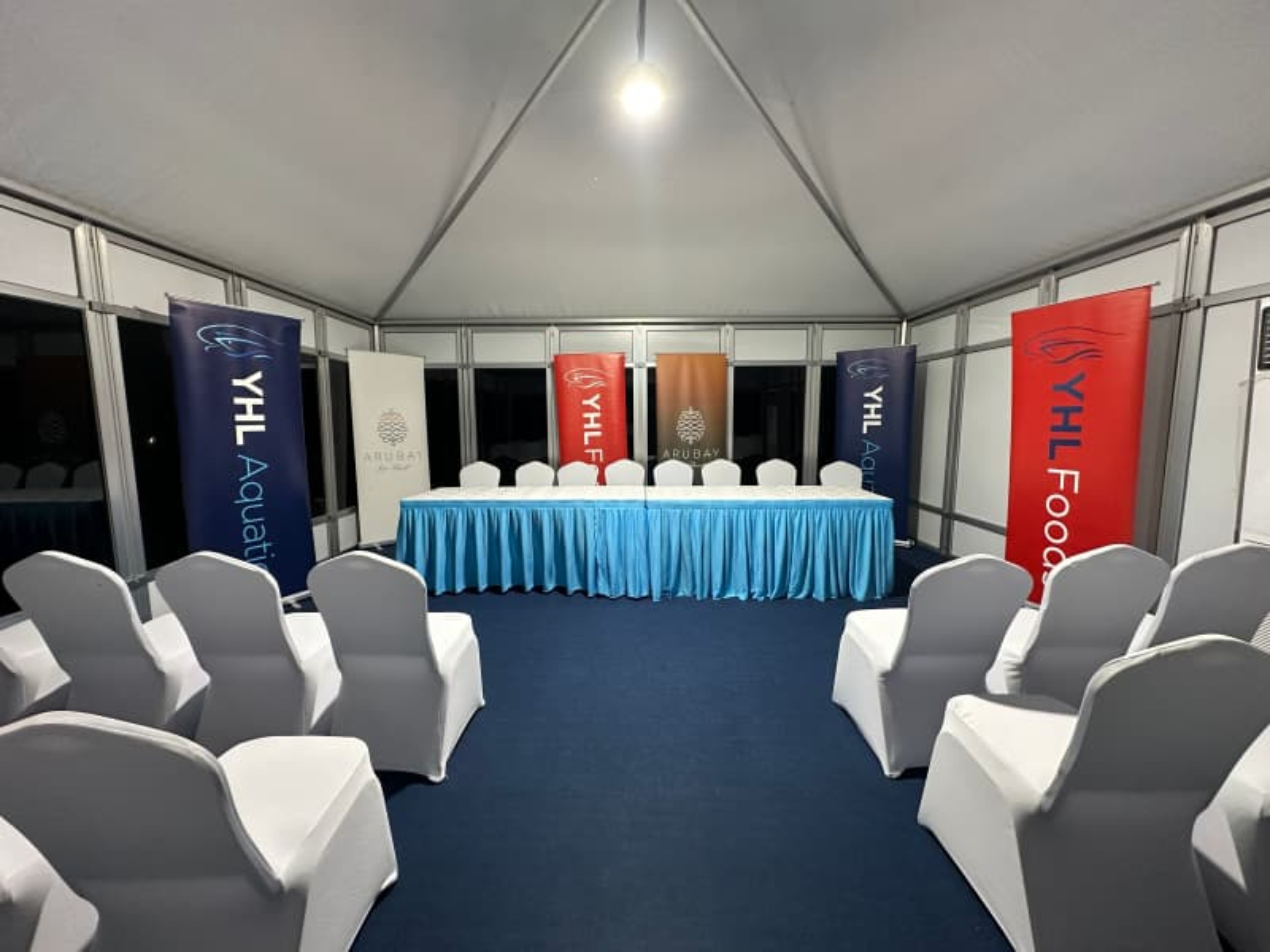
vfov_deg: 85.7
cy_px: 476
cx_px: 635
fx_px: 514
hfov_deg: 102.1
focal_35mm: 14
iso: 200
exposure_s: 1/99
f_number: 2.2
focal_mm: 2.22
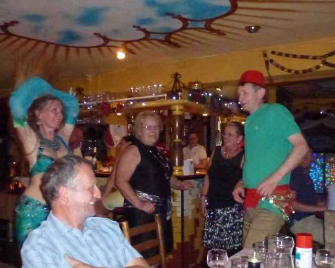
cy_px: 162
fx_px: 357
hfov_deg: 50.3
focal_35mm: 36
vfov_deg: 41.0
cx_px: 161
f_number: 3.3
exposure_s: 1/60
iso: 1600
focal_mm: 4.3
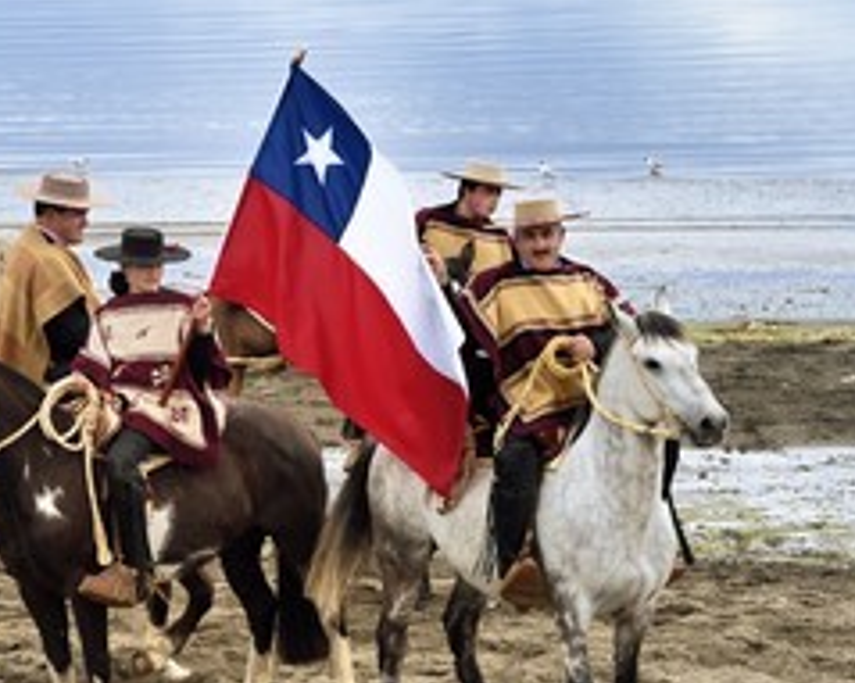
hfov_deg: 9.4
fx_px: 5211
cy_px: 451
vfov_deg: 7.5
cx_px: 186
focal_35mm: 206
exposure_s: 1/500
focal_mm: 125
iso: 400
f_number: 8
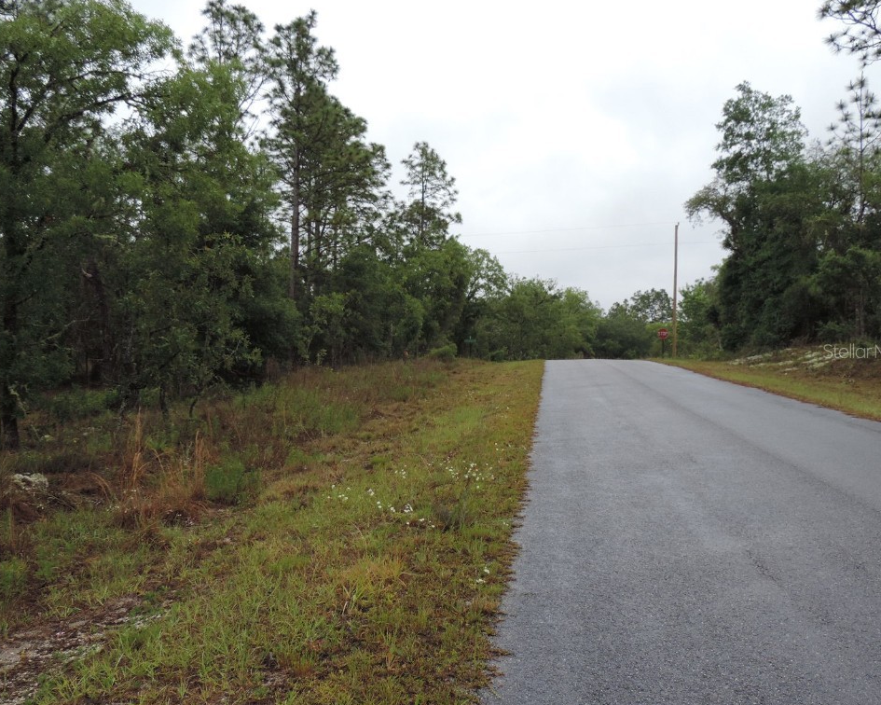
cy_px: 351
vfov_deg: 40.1
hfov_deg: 49.1
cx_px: 434
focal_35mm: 37
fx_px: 965
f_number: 3.3
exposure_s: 1/320
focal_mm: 6.2
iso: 80
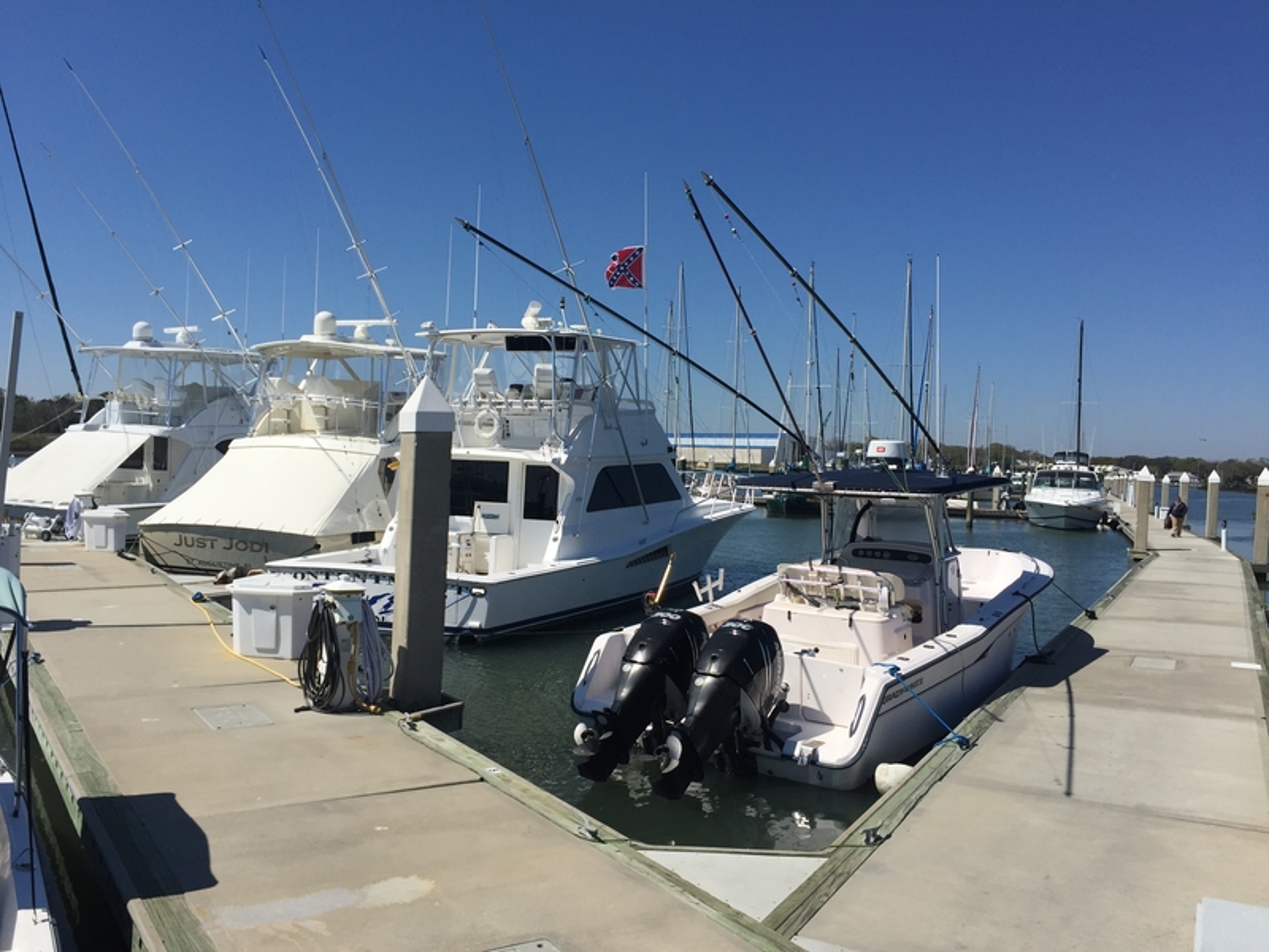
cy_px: 476
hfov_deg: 61.7
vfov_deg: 48.2
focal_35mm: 29
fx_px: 1063
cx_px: 634
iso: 32
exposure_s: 1/4405
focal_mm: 4.15
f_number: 2.2
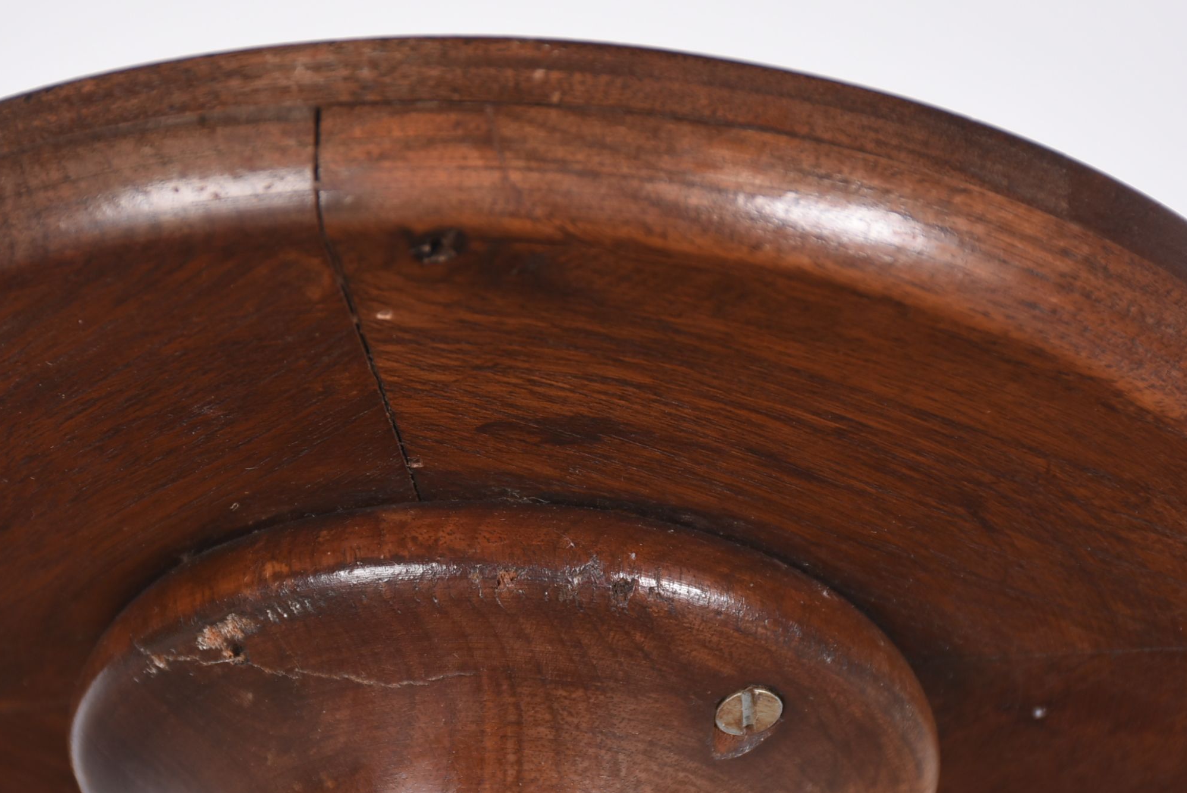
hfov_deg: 11.4
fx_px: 5939
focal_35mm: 180
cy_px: 565
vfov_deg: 7.6
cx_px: 502
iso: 100
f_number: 7.1
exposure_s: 1/60
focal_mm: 80
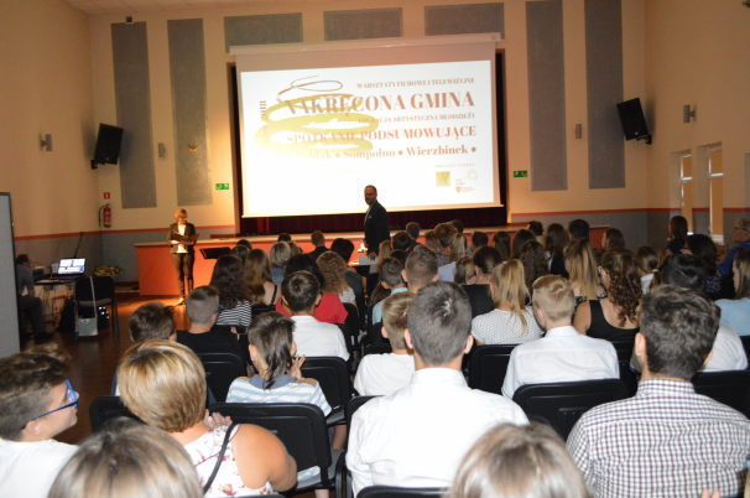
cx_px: 375
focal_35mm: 33
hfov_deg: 57.3
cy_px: 249
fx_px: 686
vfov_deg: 39.8
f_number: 3.8
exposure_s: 1/60
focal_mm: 22
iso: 3200
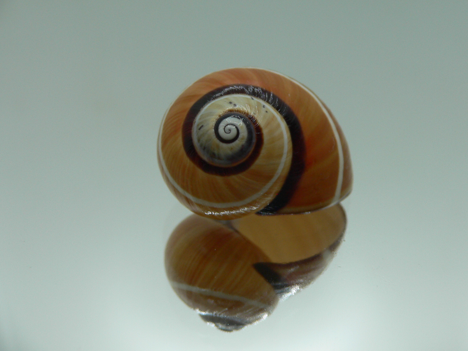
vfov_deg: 36.8
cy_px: 156
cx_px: 248
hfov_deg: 47.8
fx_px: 527
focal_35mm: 39
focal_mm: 4.6
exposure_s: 1/80
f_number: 2.8
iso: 80
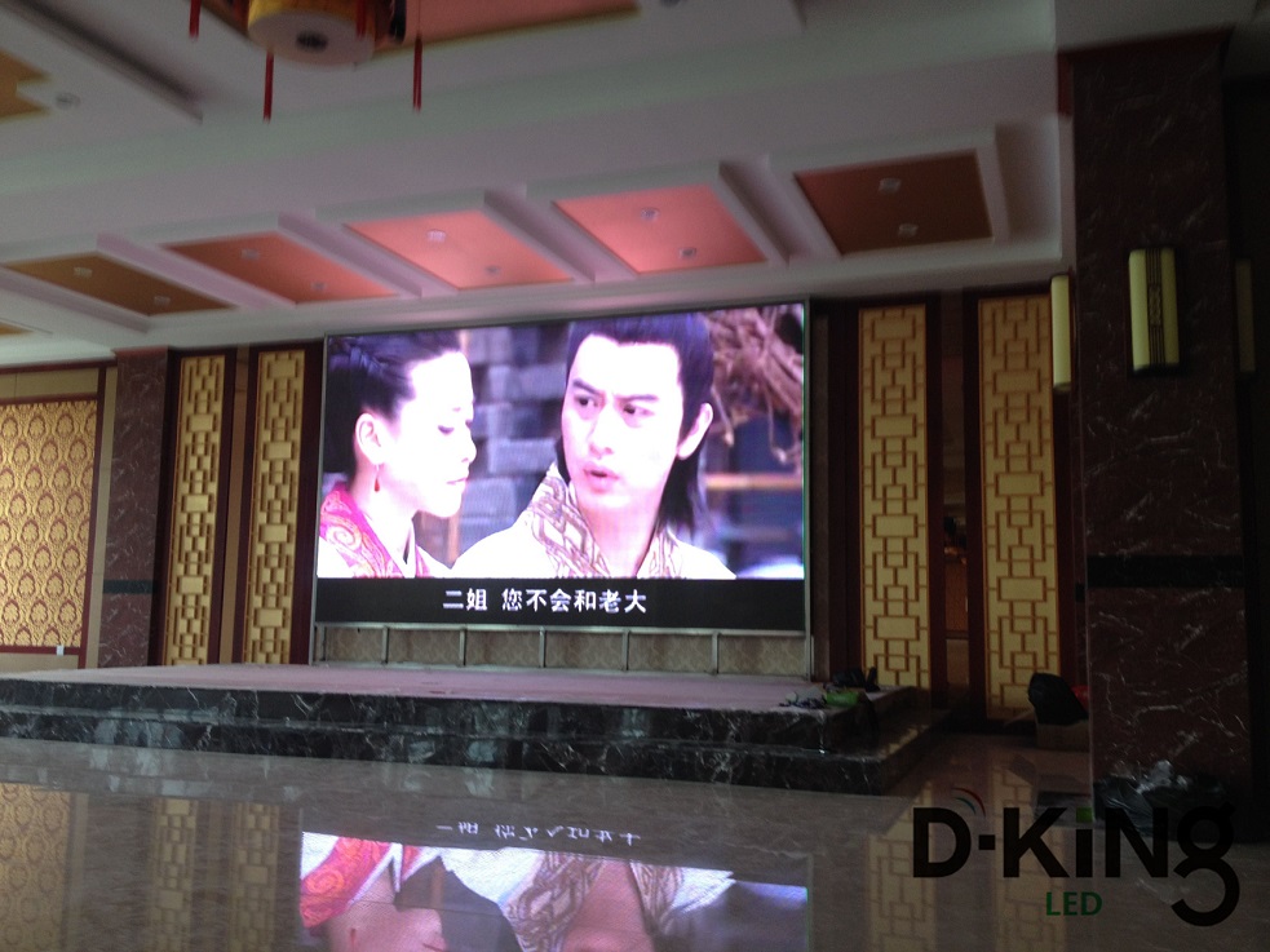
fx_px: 1284
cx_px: 635
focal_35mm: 35
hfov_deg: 52.6
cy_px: 476
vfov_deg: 40.7
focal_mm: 4.28
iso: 50
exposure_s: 1/30
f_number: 2.4
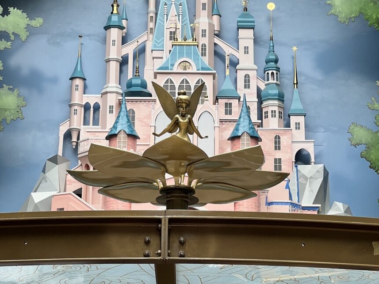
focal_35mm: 103
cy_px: 92
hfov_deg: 19.1
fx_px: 1128
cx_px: 189
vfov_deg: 14.3
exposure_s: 1/99
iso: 80
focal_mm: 9
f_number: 2.8
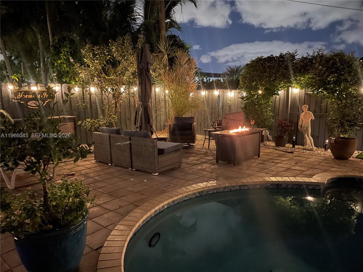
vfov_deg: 53.1
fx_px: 273
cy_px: 136
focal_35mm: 26
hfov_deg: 67.3
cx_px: 182
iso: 1600
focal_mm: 4.2
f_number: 1.6
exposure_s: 1/8
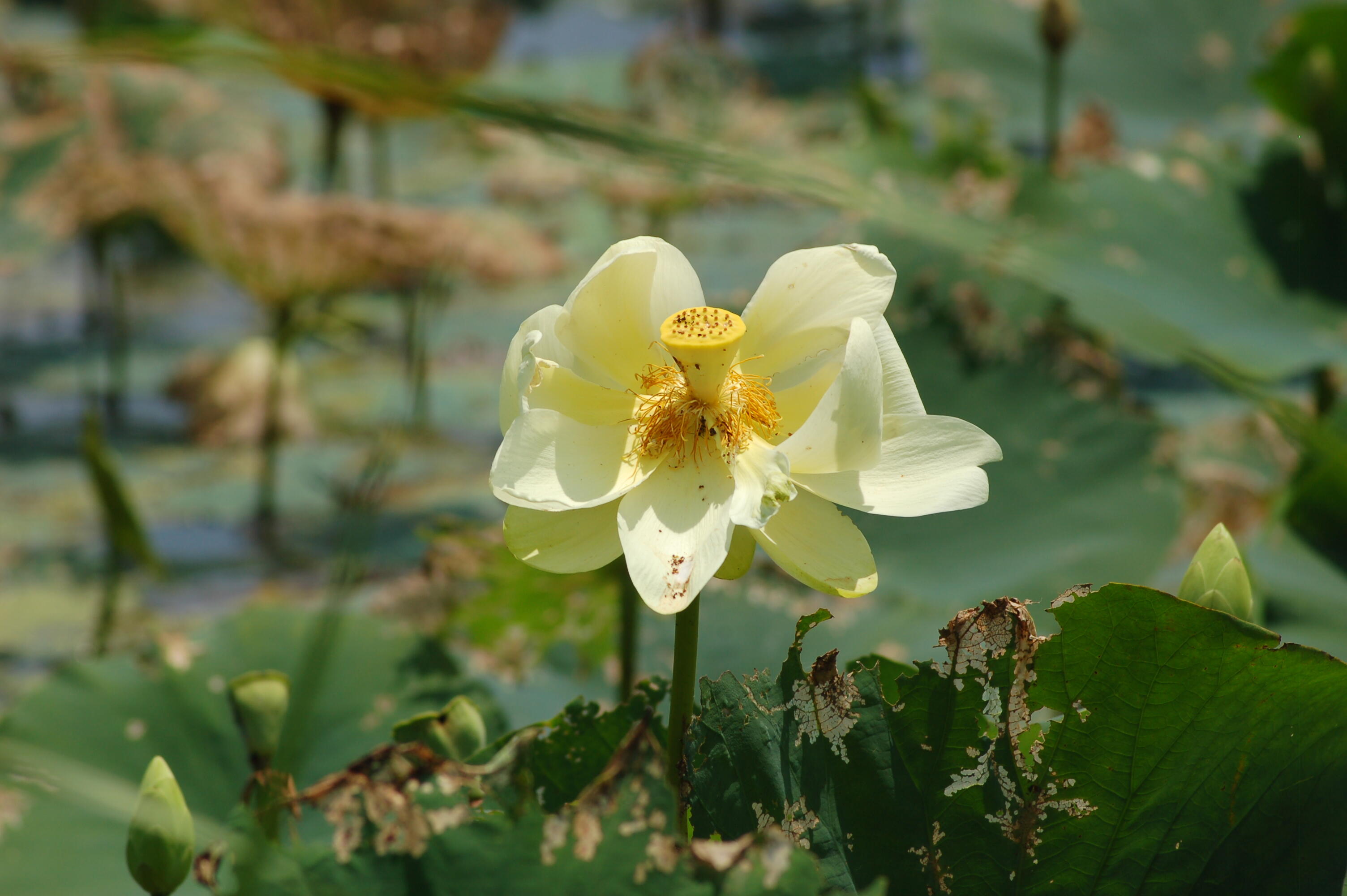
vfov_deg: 5.4
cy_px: 448
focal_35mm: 255
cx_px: 674
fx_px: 9533
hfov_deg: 8.1
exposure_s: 1/640
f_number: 9
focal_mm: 170
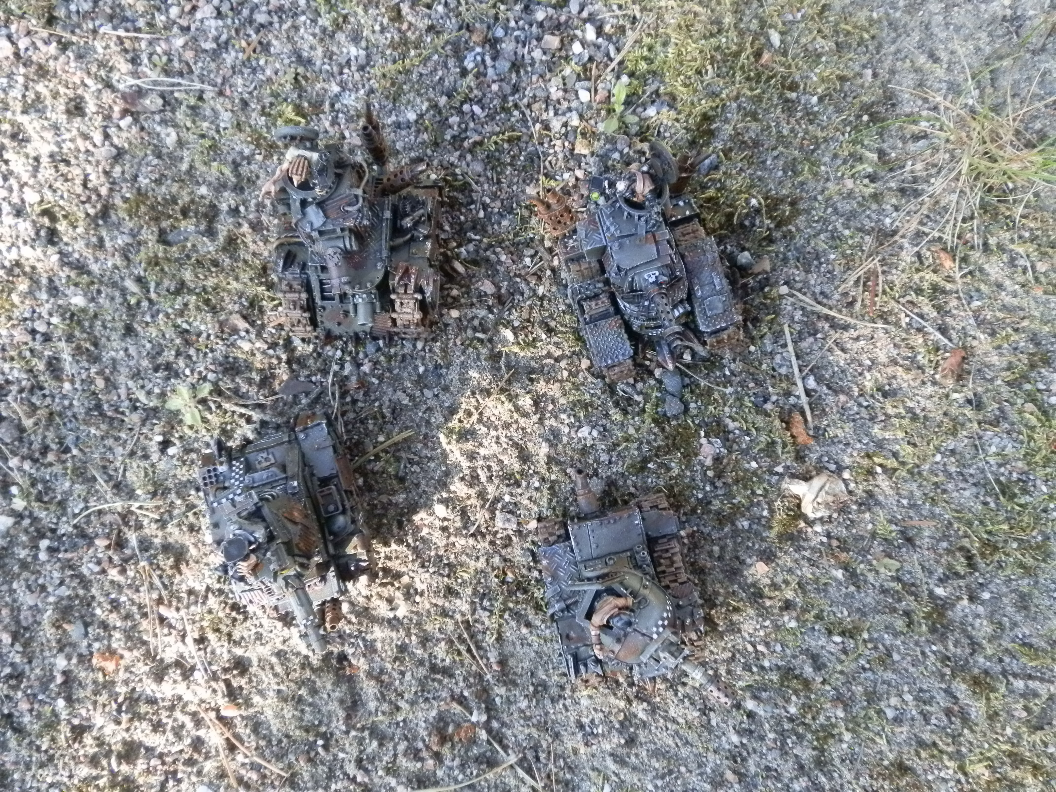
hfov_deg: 63.4
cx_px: 528
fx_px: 854
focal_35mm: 28
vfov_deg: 49.7
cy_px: 396
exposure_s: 1/320
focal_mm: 5
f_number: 3.1
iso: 400
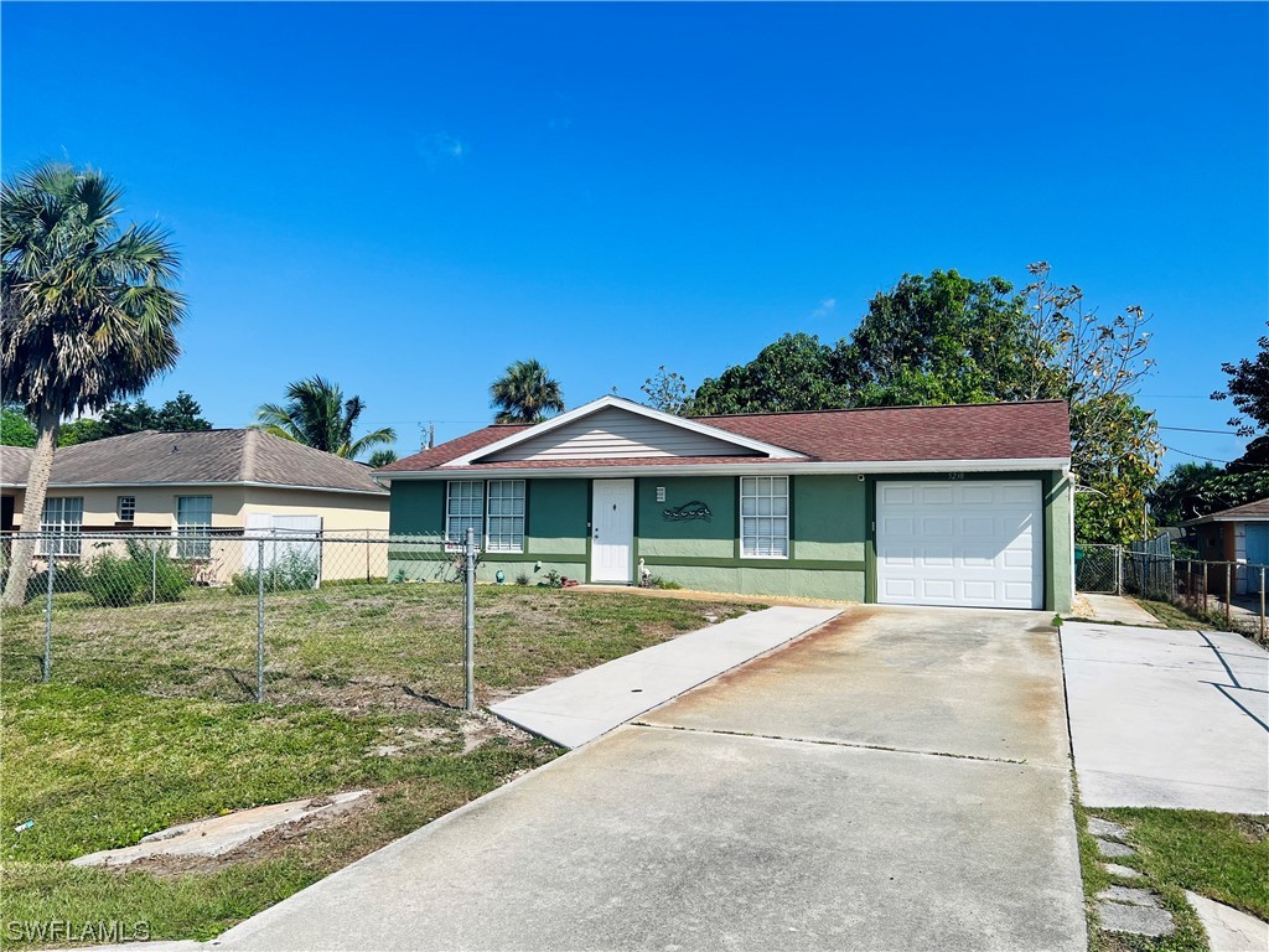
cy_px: 476
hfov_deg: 67.3
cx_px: 634
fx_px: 953
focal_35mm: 26
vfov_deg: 53.1
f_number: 1.5
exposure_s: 1/6993
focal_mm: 5.7
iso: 50
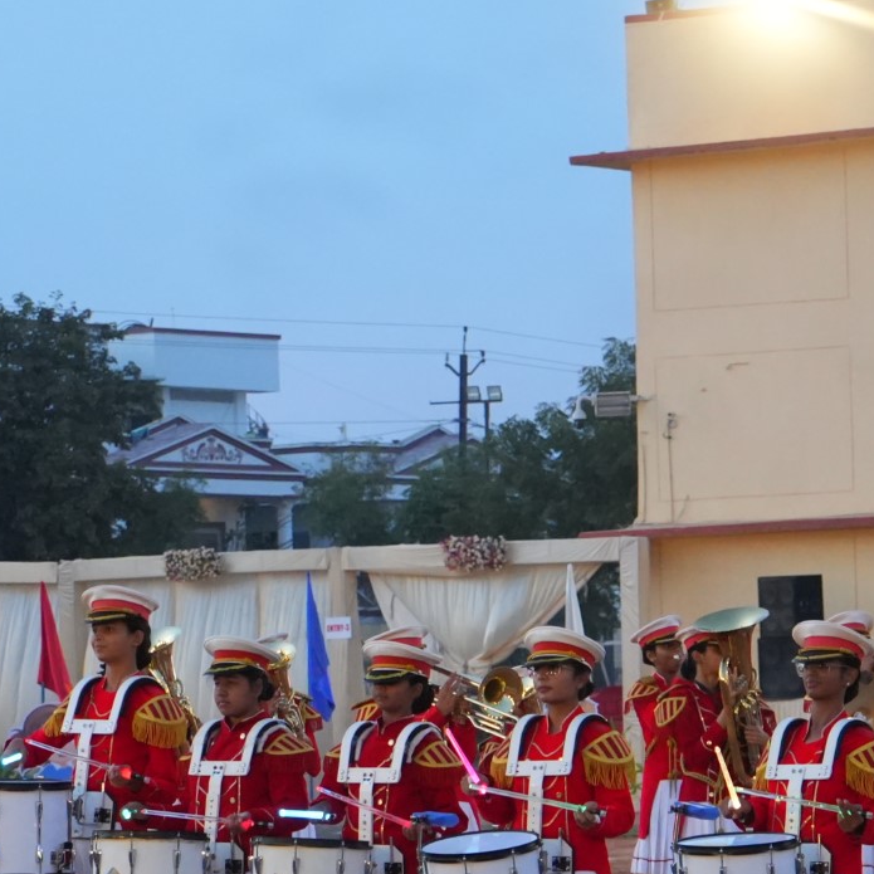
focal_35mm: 208
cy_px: 616
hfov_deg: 8.4
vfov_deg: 8.4
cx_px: 499
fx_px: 5942
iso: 4000
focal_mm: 70
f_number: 5.6
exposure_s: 1/200
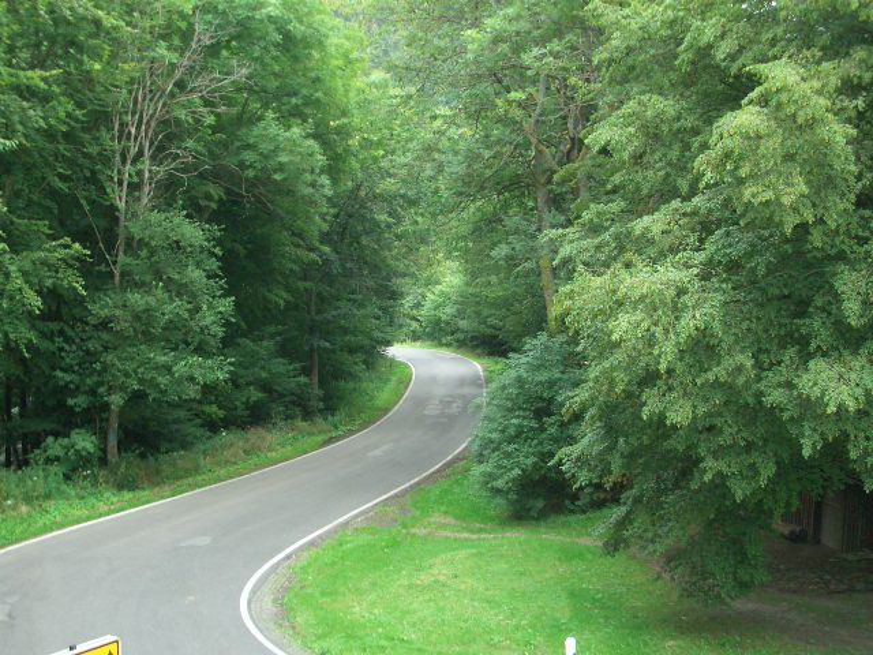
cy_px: 328
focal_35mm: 49
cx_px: 436
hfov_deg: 38.9
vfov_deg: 29.7
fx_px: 1236
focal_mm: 8.2
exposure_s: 1/80
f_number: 3.1
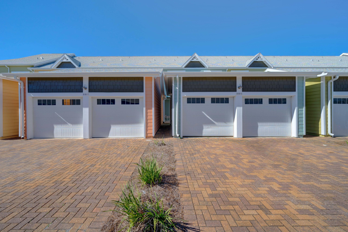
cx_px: 174
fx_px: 135
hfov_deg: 104.3
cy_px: 116
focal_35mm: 14
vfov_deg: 81.2
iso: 100
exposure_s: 1/125
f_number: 5.6
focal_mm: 14
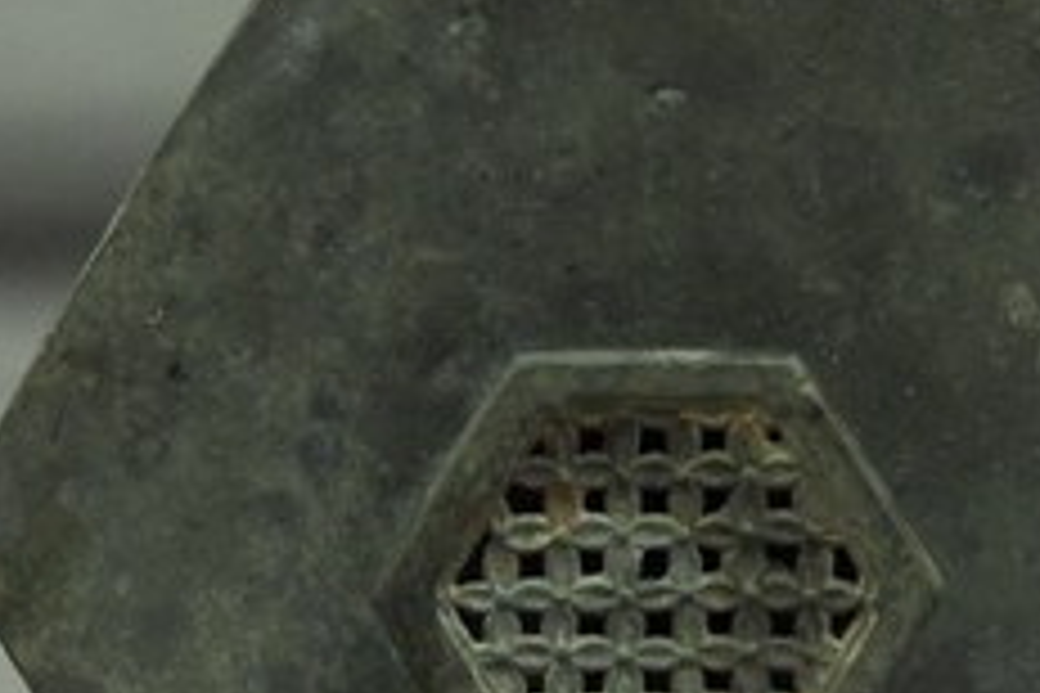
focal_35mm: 291
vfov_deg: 4.7
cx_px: 680
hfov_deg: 7.1
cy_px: 616
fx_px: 8406
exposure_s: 1/8
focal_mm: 70
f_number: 8
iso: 1000
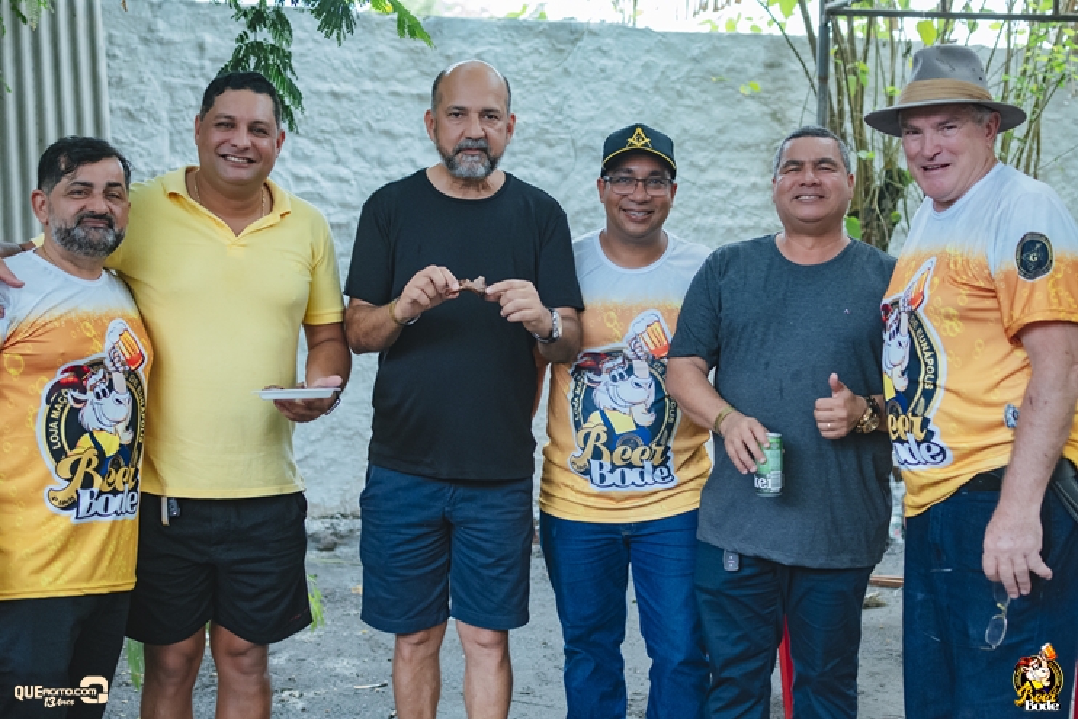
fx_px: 1572
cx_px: 539
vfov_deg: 25.8
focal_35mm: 52
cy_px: 360
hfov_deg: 37.8
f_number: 2.8
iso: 2500
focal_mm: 35
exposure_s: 1/1250
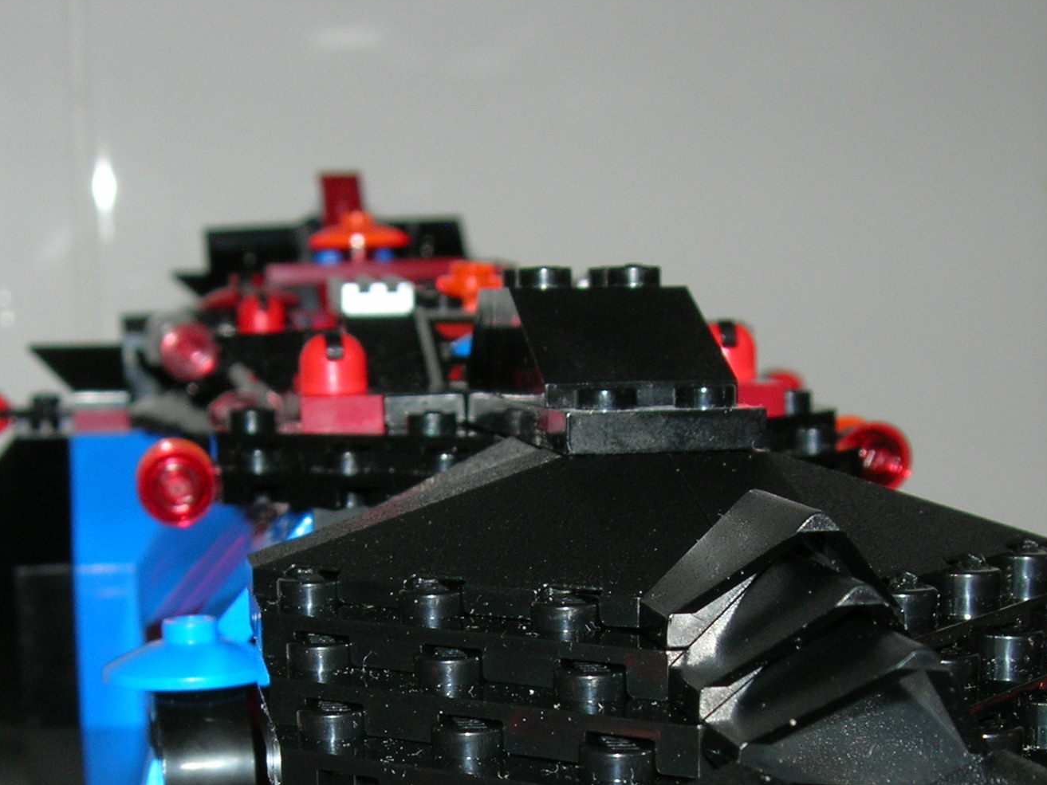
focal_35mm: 75
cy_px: 764
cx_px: 483
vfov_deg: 19.2
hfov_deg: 26.0
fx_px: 2269
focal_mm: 7.8
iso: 64
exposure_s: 1/60.1
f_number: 4.8
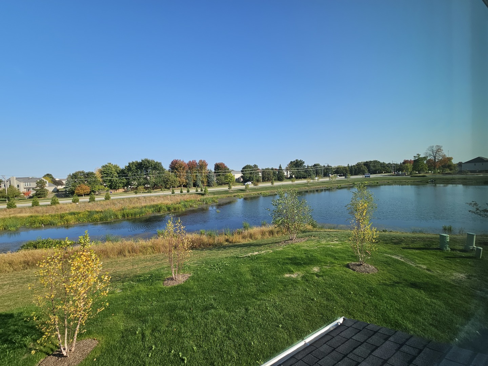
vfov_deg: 89.9
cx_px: 244
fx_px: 183
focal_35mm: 13
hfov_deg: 106.2
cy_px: 183
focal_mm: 2.2
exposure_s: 1/1248
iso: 50
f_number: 2.2
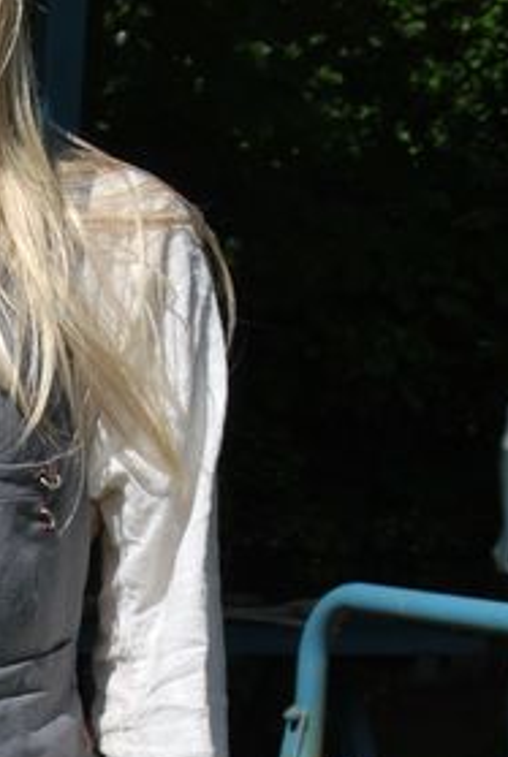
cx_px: -110
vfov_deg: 17.5
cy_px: 602
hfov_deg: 11.6
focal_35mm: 116
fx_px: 2446
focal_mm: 30
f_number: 9
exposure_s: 1/320
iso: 100
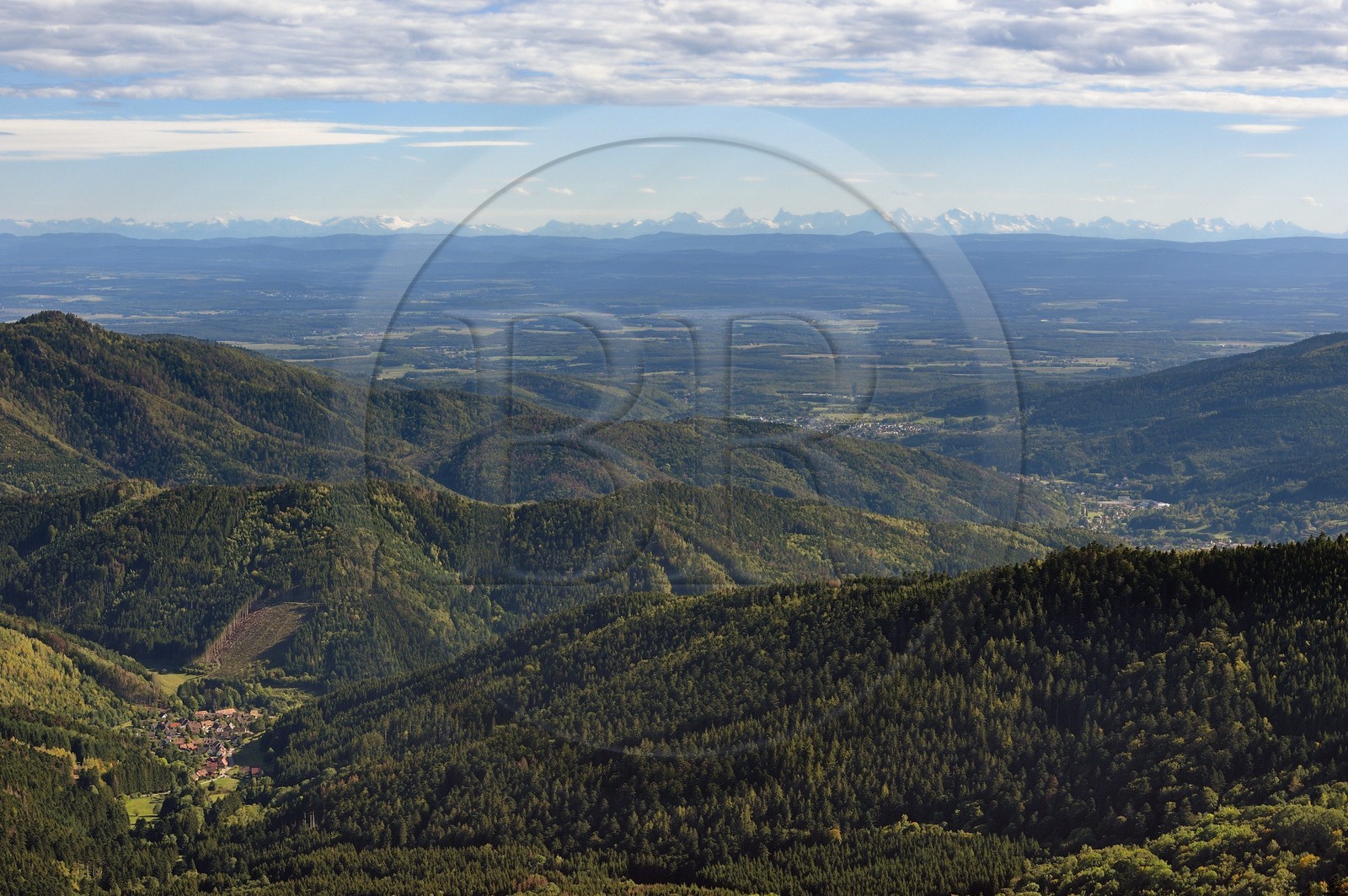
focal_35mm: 70
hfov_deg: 28.9
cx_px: 674
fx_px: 2619
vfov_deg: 19.4
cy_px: 448
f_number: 14
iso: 200
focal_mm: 70
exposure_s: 1/250
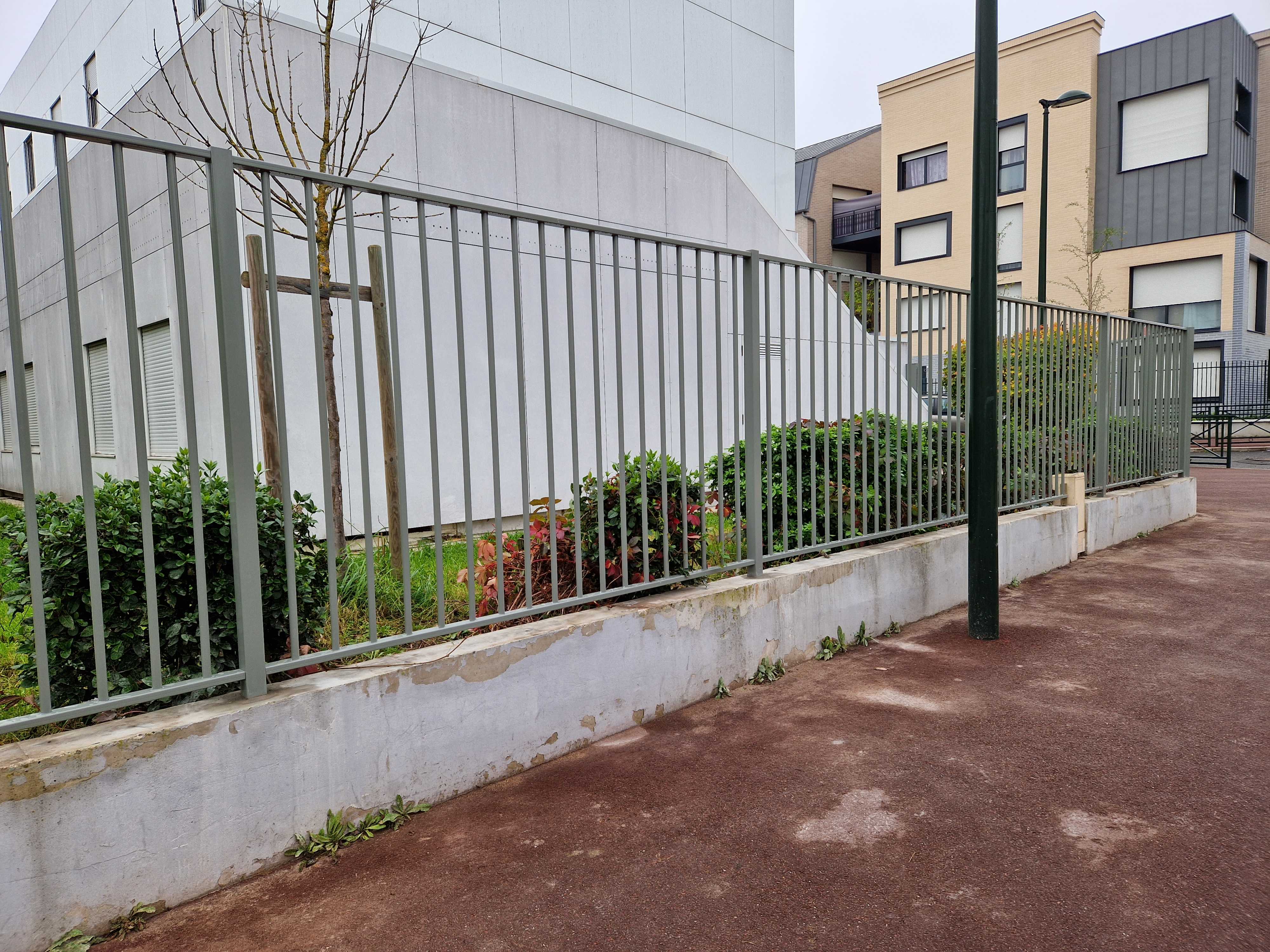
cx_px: 635
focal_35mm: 23
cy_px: 476
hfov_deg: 73.9
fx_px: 844
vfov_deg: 58.9
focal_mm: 5.4
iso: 50
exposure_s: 1/180
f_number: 1.8
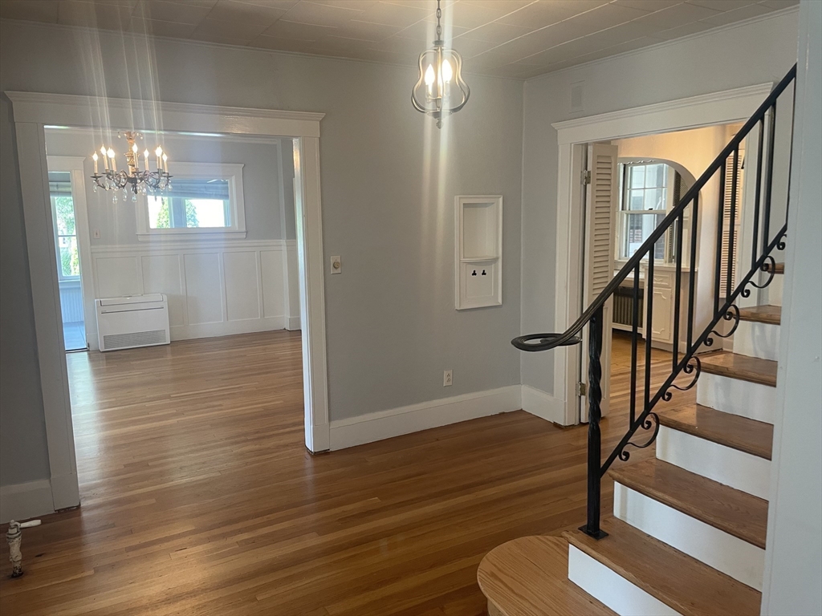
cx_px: 411
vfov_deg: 53.1
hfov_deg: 67.3
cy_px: 308
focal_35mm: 26
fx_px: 617
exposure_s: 1/60
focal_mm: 4.2
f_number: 1.6
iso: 100
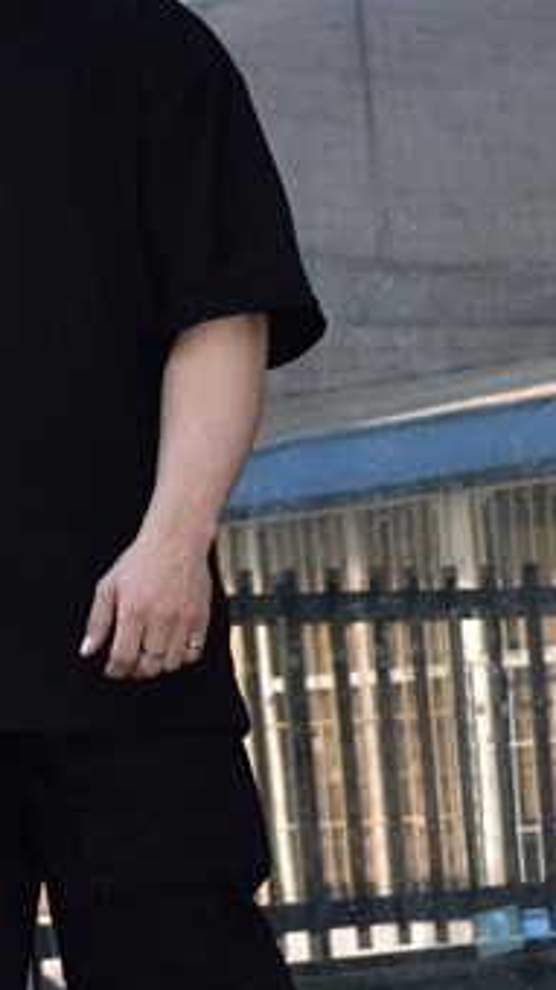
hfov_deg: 10.8
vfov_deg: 19.3
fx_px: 2912
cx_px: 26
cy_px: 577
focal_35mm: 111
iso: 180
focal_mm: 32
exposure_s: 1/125
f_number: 4.8
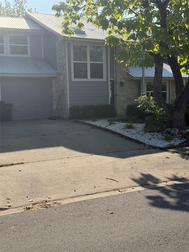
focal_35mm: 48
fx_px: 349
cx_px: 94
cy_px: 126
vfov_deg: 39.7
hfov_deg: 30.3
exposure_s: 1/4878
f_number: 1.78
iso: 100
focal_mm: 6.76
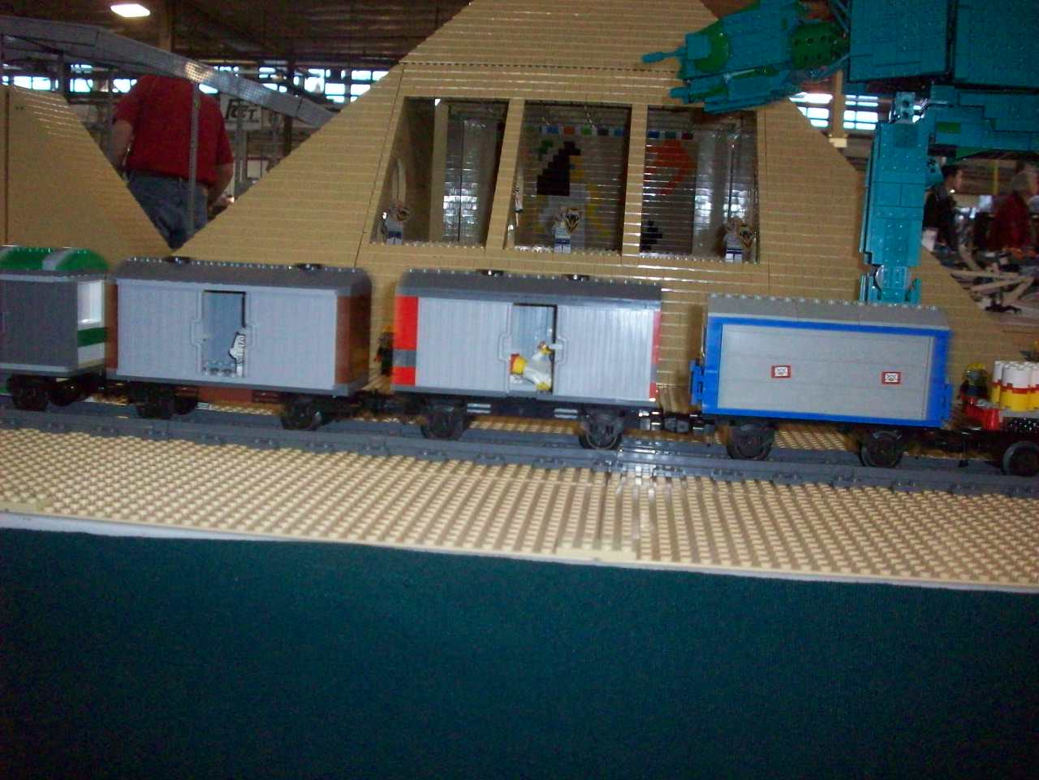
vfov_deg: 38.7
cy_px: 390
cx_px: 520
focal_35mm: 37
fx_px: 1111
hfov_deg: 50.1
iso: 400
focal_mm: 6.2
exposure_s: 1/128
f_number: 2.8
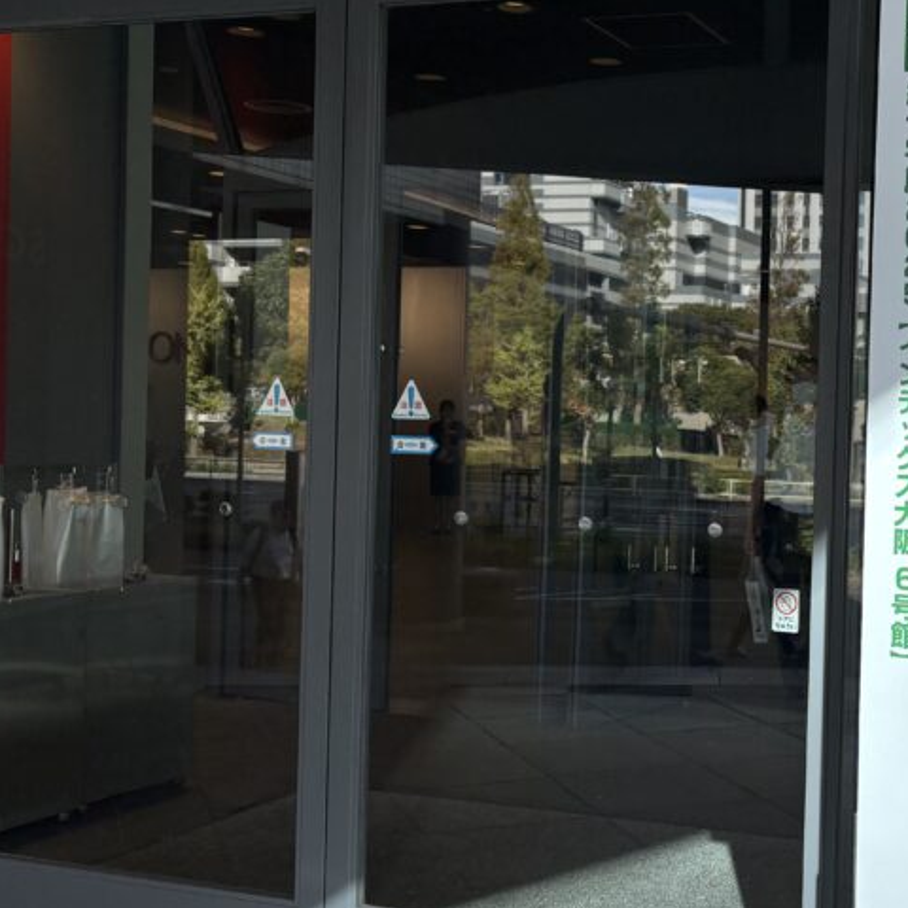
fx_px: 1454
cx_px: 798
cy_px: 435
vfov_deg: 34.7
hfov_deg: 33.1
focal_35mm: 49
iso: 50
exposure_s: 1/1799
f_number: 1.6
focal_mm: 5.96
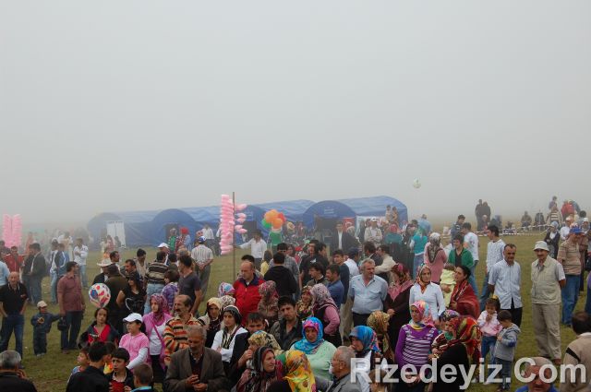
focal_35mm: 52
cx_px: 296
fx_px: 861
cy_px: 196
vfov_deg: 25.7
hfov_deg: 37.9
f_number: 9
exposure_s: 1/320
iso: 200
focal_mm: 35
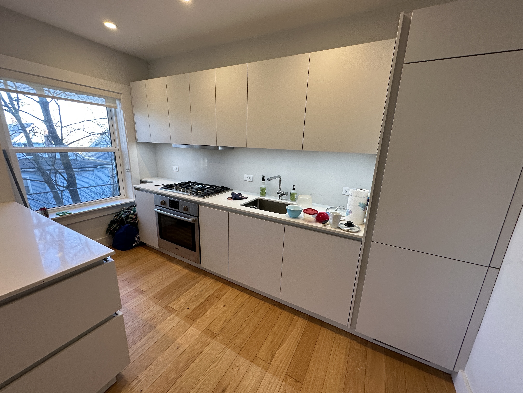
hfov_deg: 102.1
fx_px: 212
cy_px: 196
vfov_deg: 85.7
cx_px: 262
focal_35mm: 14
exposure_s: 1/150
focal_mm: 2.22
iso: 160
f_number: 2.2
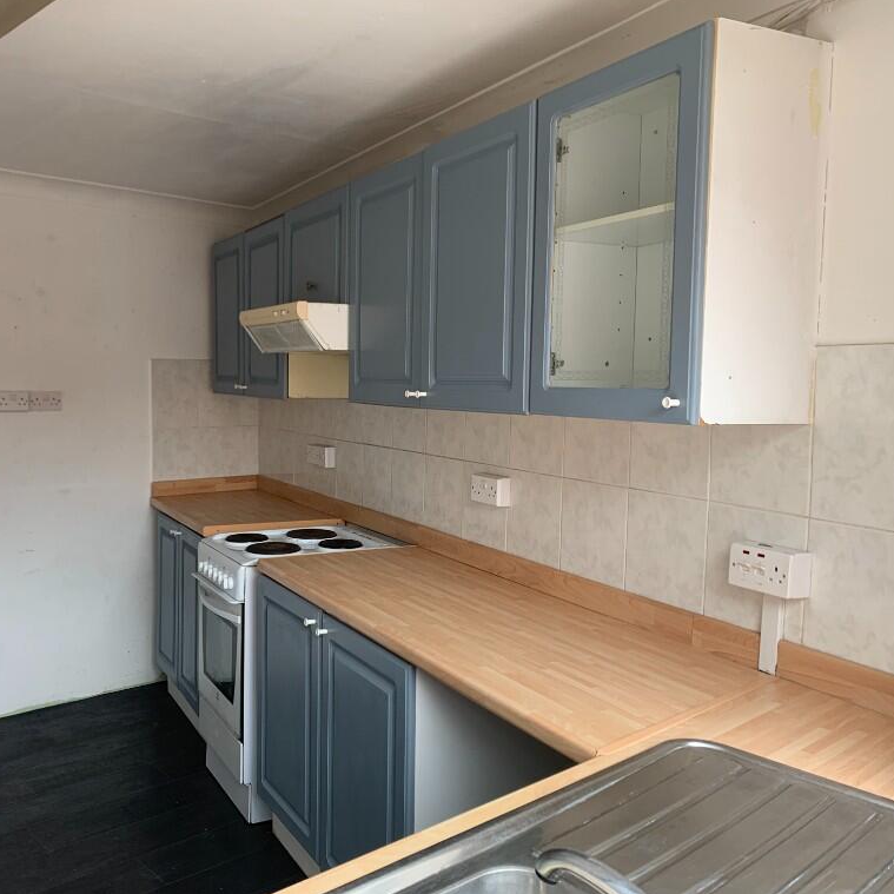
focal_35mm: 31
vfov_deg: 52.5
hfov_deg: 52.1
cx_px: 346
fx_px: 906
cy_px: 445
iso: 40
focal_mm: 4.25
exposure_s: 1/121
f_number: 1.8
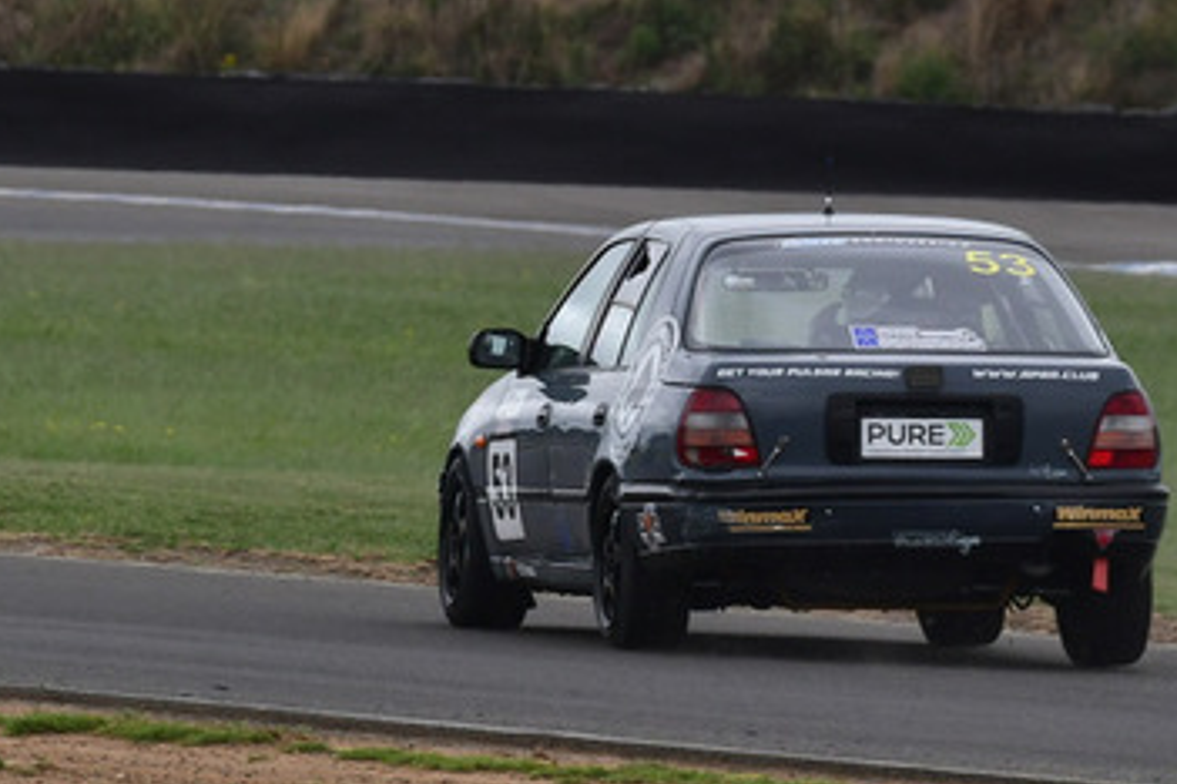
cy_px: 60
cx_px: 677
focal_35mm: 1061
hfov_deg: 1.9
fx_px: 34686
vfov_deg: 1.3
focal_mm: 310
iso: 500
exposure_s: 1/640
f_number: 10
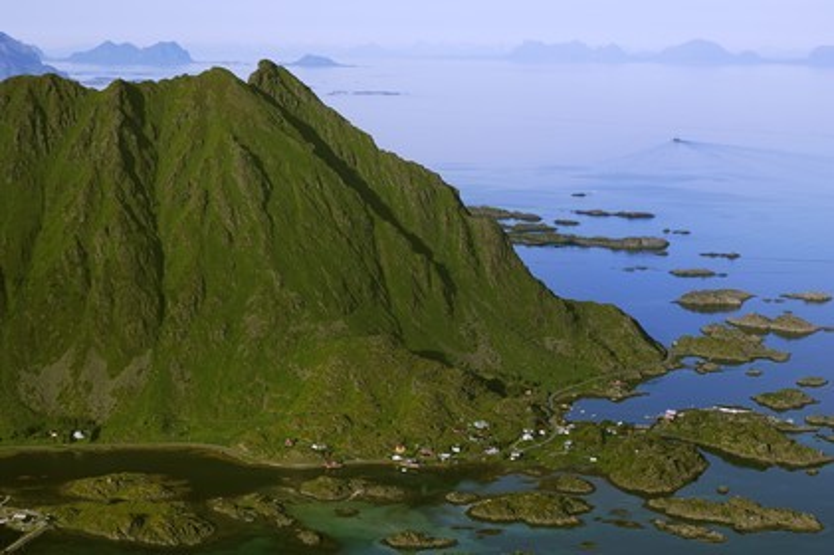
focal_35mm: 72
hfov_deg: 28.1
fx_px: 1667
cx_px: 417
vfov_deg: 18.9
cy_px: 278
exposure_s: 1/1000
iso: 100
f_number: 4
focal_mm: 48
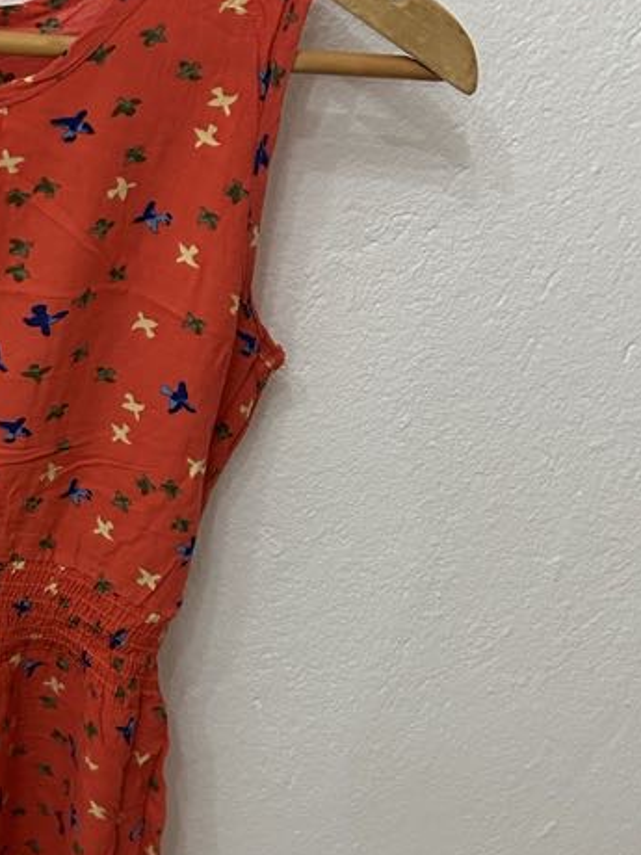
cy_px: 392
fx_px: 1506
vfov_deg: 31.7
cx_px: -100
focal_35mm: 61
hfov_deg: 22.4
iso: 250
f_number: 1.5
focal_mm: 5.7
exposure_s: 1/50
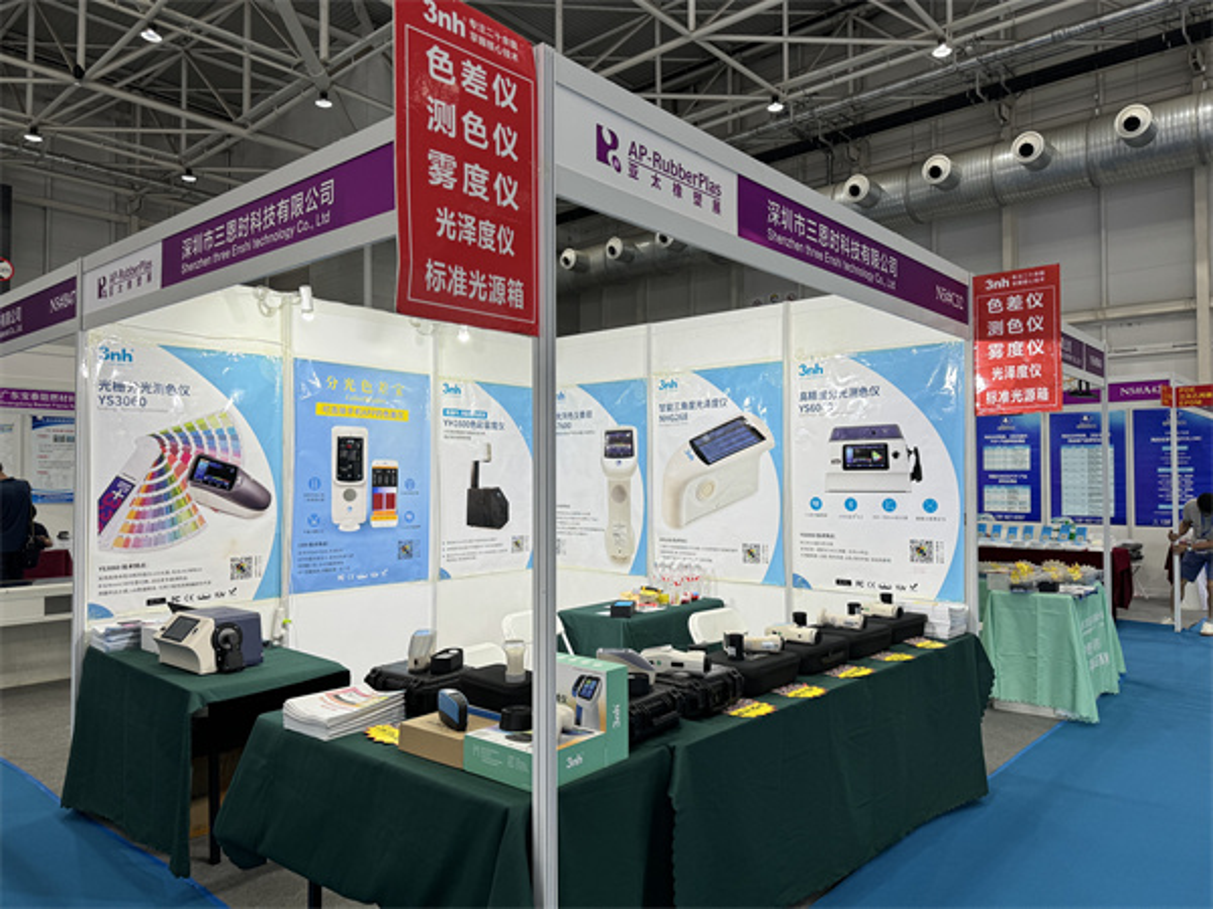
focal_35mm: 24
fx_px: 841
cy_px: 454
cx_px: 606
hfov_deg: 71.6
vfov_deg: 56.8
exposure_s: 1/100
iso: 64
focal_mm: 6.86
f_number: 1.78
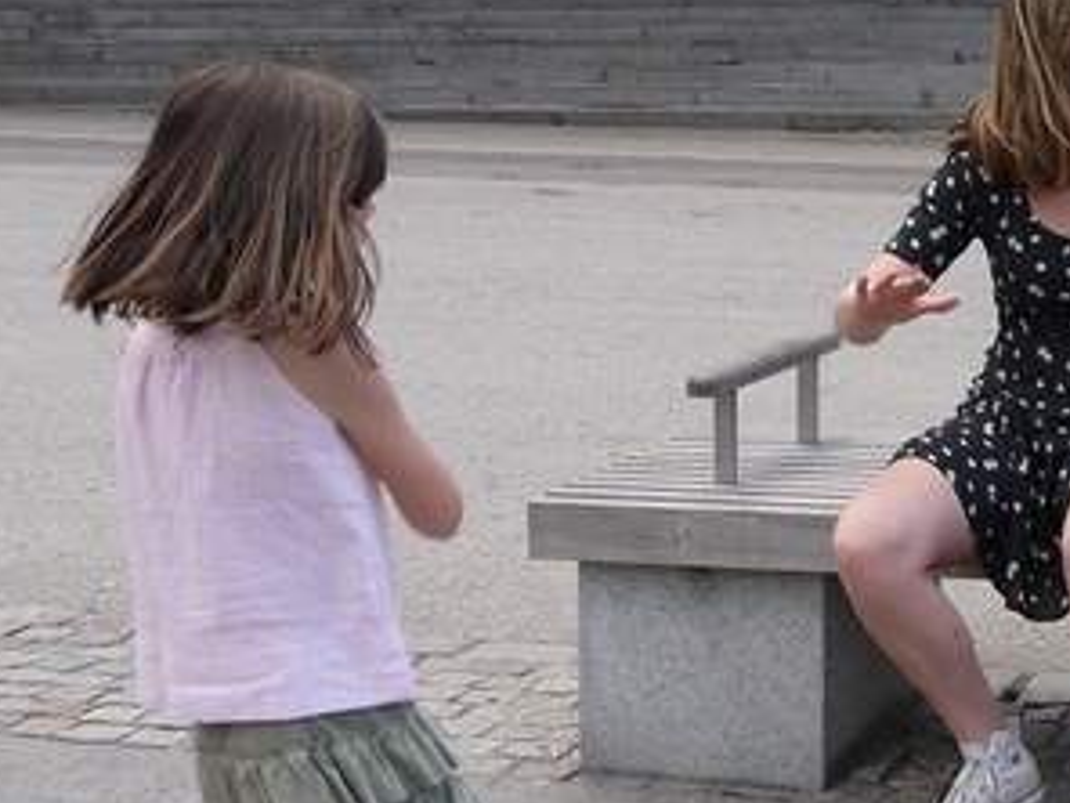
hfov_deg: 19.2
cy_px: 152
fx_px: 2998
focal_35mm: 97
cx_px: 1244
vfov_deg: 15.1
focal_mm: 14
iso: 160
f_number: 5
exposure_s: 1/200
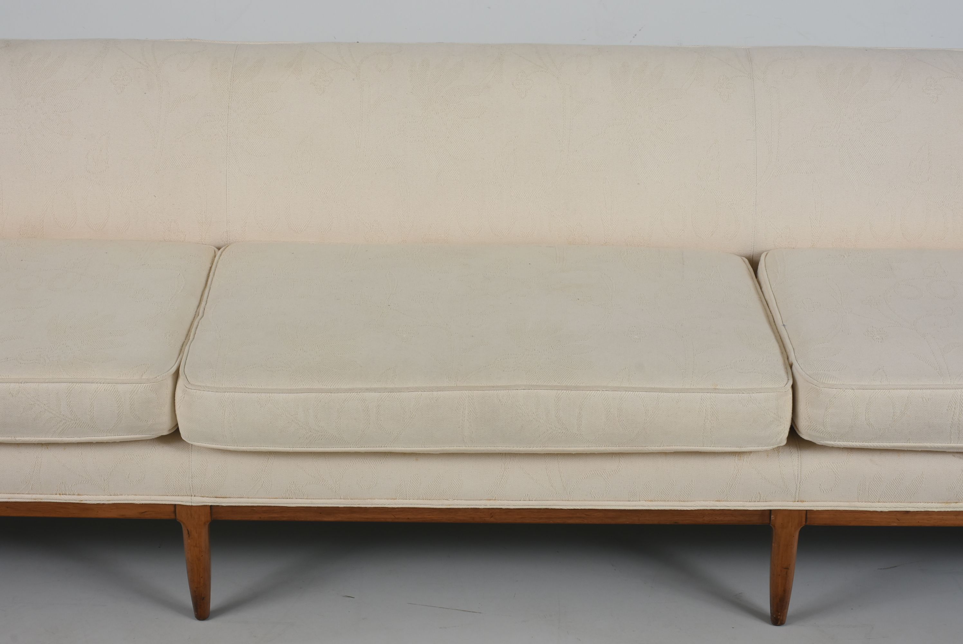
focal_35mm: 68
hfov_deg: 29.8
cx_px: 482
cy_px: 322
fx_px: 1807
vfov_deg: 20.2
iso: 200
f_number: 14
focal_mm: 45
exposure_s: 1/200
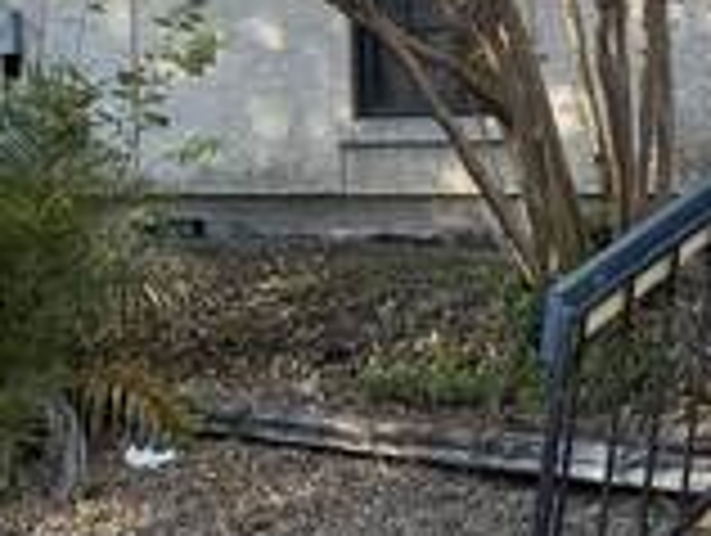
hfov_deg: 20.1
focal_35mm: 97
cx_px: 504
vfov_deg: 14.6
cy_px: -162
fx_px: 1995
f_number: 1.78
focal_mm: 6.76
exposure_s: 1/909
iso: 100
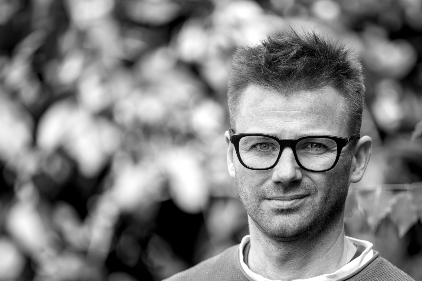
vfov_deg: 4.1
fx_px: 3961
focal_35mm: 338
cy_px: 228
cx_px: 244
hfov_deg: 6.1
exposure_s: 1/400
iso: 64
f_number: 2.8
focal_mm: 200
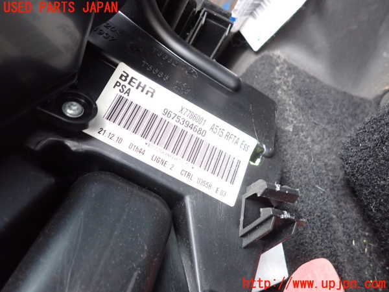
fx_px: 281
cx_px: 194
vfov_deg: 54.9
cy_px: 146
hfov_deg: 69.4
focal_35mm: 25
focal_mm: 4.5
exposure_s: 1/30
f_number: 2
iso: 640
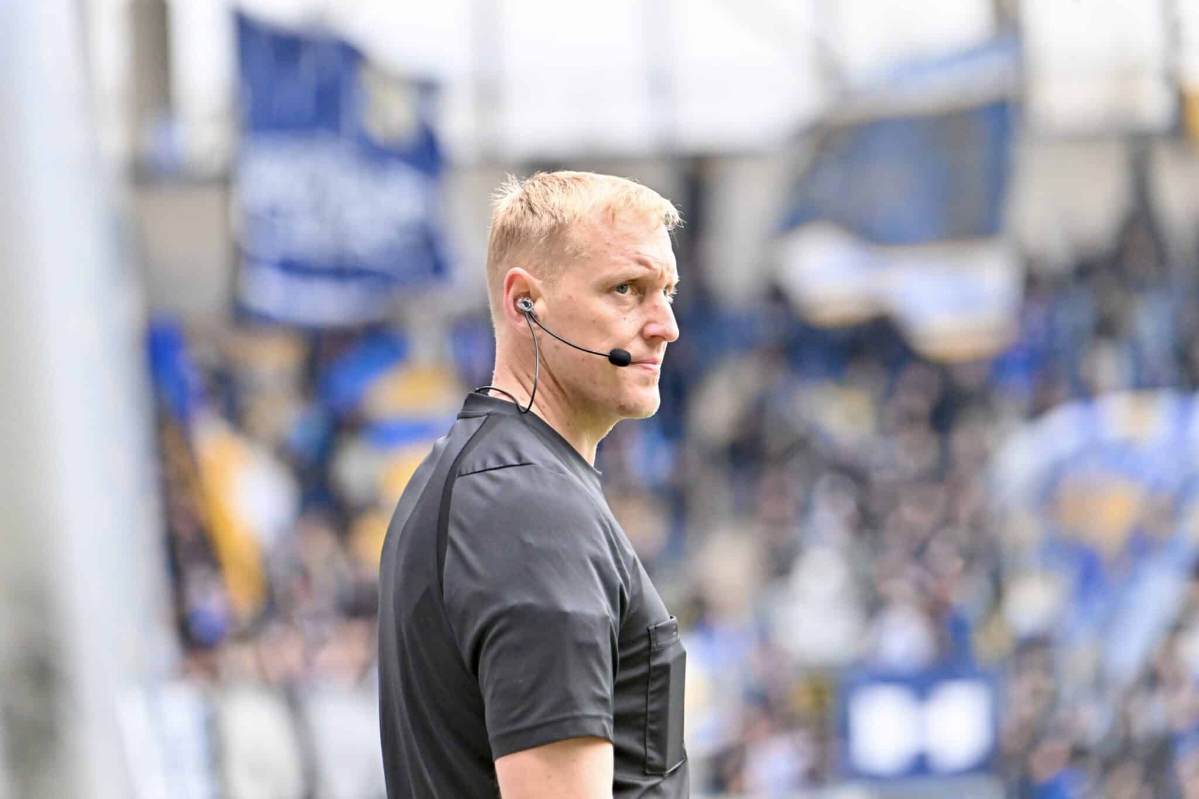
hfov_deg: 6.1
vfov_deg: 4.0
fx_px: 11322
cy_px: 400
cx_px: 600
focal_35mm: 340
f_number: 5.6
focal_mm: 340
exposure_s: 1/1600
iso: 4500
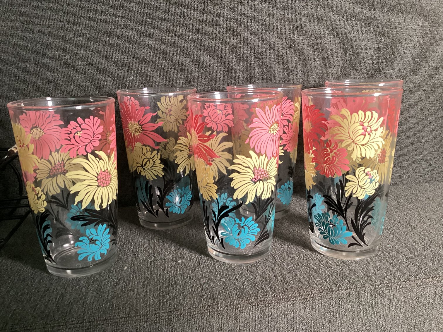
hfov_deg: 58.3
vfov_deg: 45.4
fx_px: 397
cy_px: 166
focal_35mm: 31
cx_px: 222
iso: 250
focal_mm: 3.3
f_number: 2.4
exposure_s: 1/40
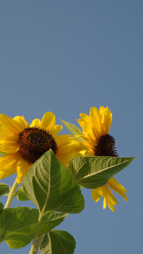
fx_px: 742
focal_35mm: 110
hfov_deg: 11.0
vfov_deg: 19.5
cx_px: 67
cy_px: 127
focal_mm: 70
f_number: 8
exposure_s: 1/125
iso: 200
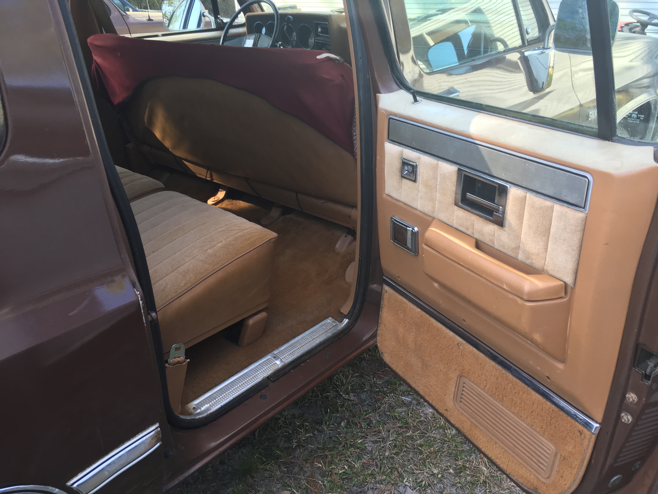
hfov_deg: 61.7
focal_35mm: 29
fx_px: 551
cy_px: 247
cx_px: 329
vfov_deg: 48.2
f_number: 2.2
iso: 40
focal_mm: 4.15
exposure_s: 1/120
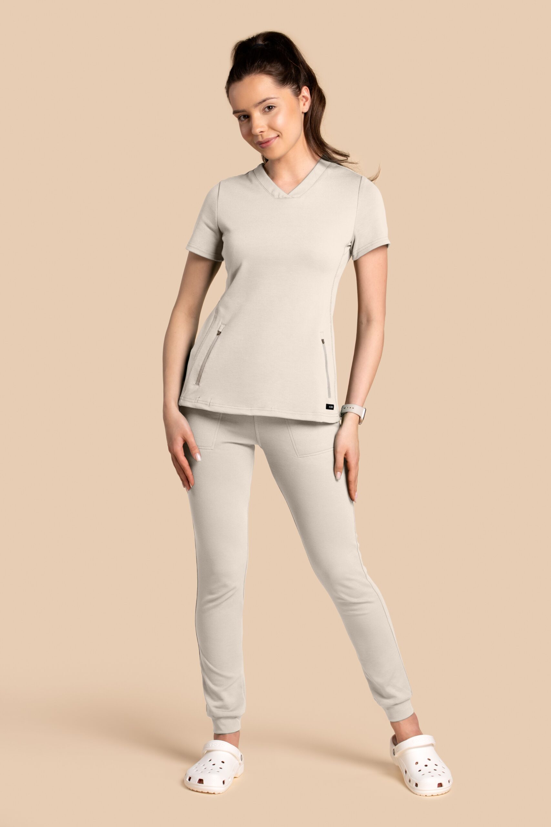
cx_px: 276
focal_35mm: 78
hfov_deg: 17.5
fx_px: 1790
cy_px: 414
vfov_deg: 26.0
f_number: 9
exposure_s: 1/160
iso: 100
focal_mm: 78
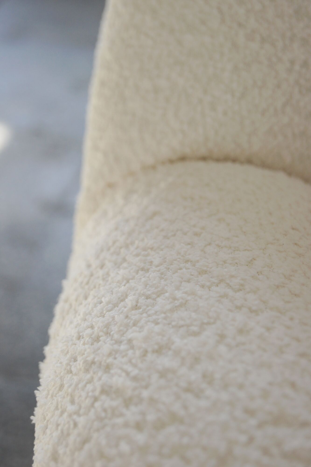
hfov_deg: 16.6
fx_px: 1069
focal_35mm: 82
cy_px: 234
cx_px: 156
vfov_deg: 24.6
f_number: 5.6
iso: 400
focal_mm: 55
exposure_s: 1/160
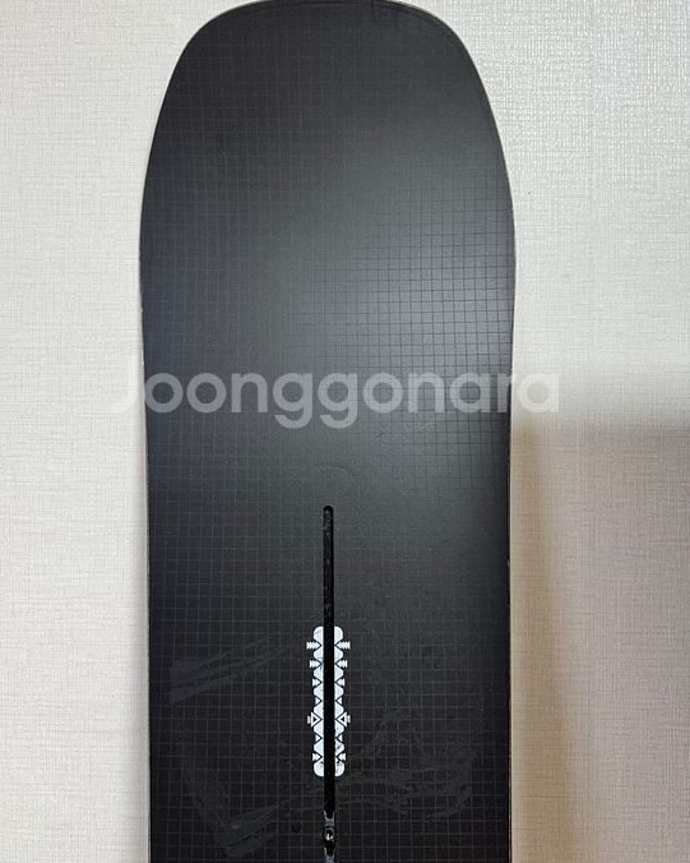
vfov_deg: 65.9
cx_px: 332
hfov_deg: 54.9
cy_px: 392
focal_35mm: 26
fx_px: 664
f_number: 1.78
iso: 160
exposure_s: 1/60
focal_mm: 6.76
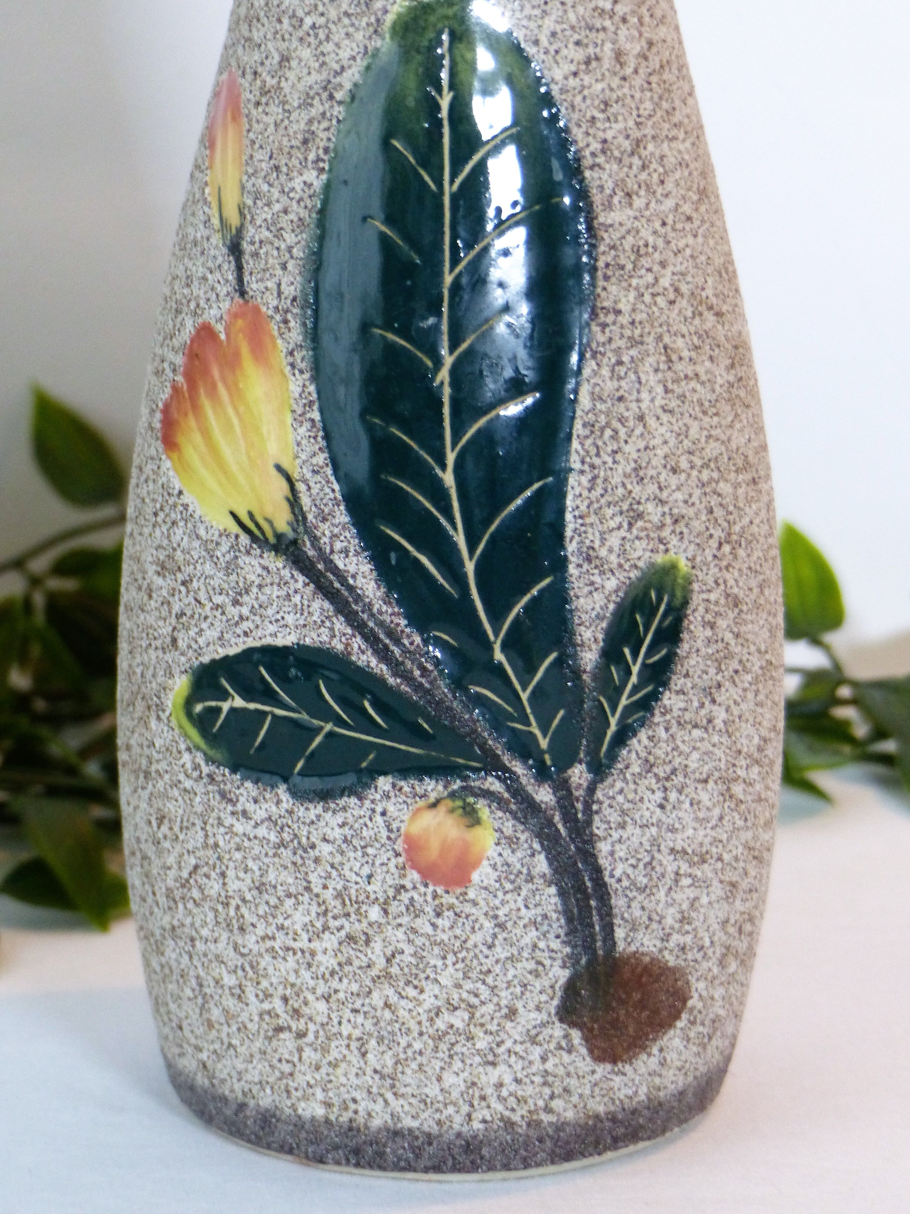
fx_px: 6870
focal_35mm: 196
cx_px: 455
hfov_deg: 7.6
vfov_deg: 10.1
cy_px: 607
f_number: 2.8
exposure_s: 1/25
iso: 400
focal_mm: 32
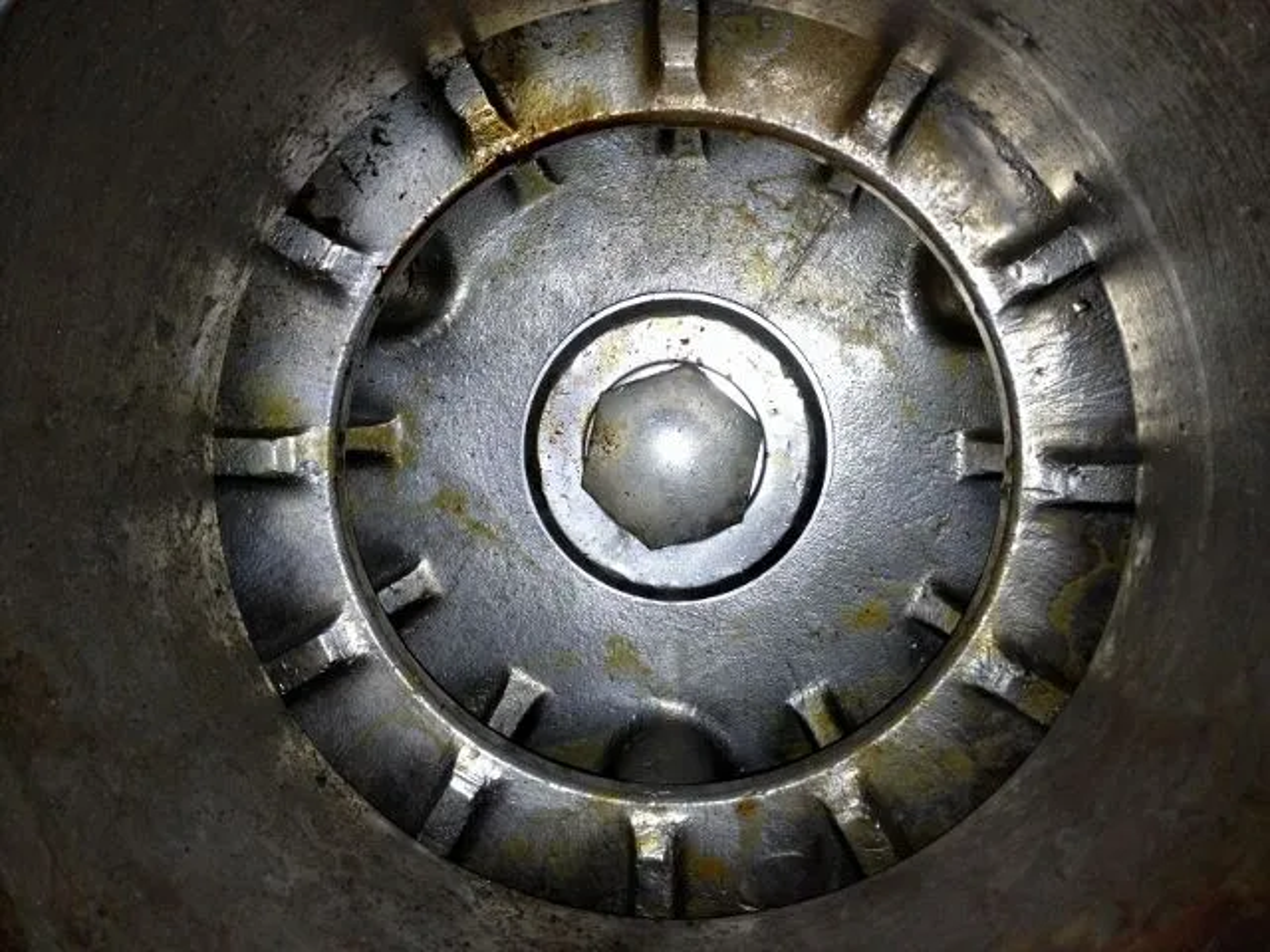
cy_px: 476
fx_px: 1284
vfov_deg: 40.7
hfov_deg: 52.6
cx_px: 635
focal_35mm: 35
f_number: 2.4
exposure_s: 1/31
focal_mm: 4.28
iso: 50
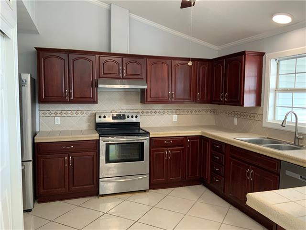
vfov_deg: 48.2
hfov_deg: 61.7
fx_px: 256
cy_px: 115
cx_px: 153
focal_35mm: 29
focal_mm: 3
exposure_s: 1/60
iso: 125
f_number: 1.8
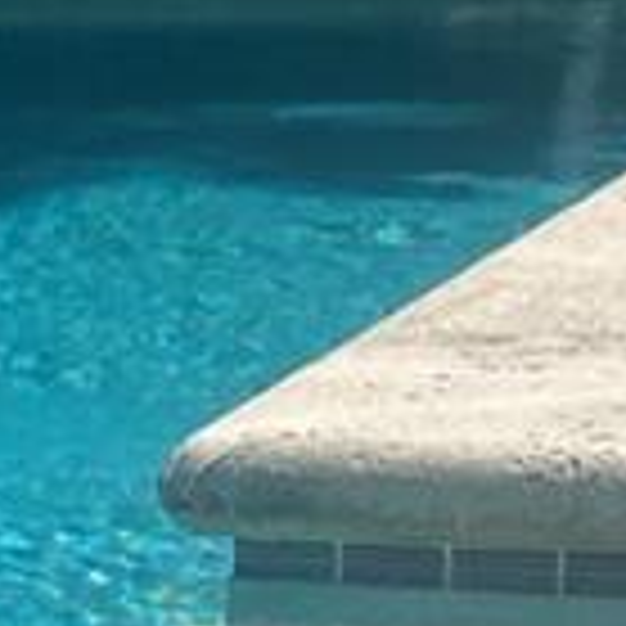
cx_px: -1198
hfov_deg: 7.7
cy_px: 1720
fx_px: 4072
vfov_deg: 7.9
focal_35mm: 199
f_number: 1.8
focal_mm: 4.25
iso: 32
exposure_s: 1/6410
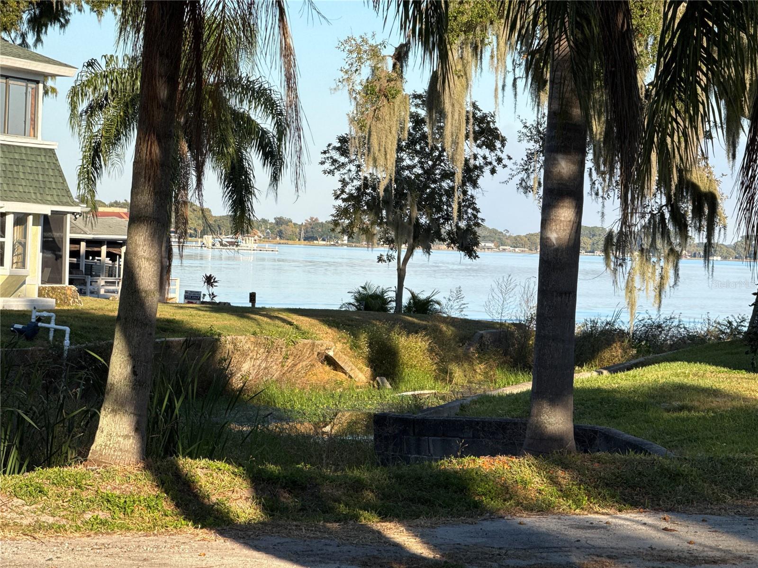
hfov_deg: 16.4
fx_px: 2628
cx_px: 379
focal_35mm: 120
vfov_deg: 12.3
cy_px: 284
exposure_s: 1/784
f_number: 2.8
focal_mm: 15.66
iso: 50
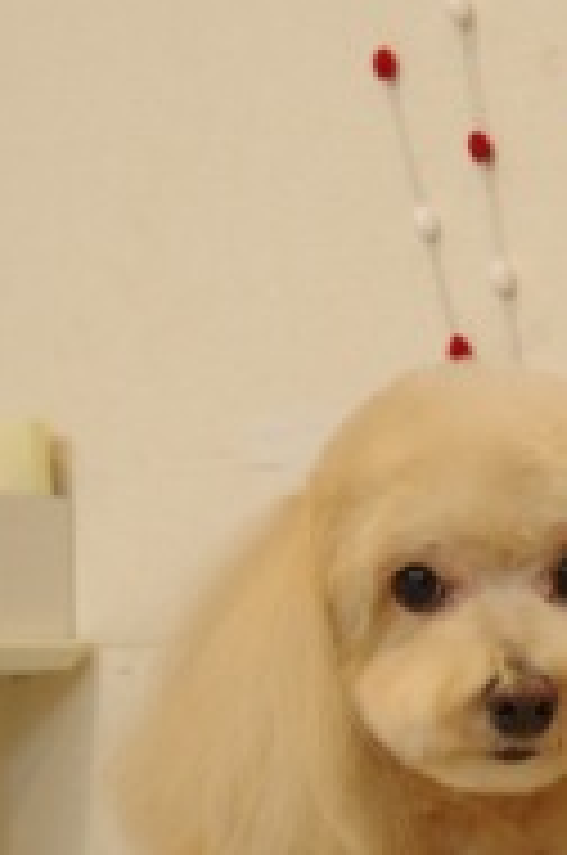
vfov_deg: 16.9
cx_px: 580
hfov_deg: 11.3
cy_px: 747
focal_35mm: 120
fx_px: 2845
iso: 3200
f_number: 7.1
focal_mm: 38
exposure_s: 1/60
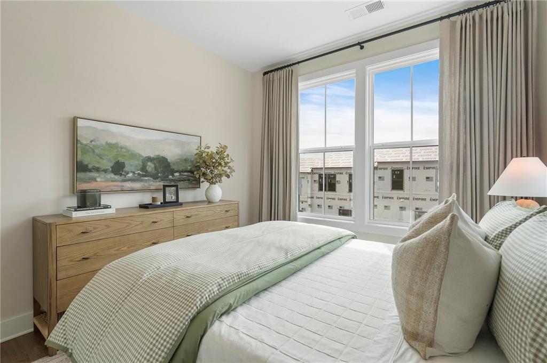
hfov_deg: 96.8
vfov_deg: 73.7
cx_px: 274
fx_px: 243
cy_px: 182
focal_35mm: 16
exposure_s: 1/50
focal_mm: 16
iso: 640
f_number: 7.1
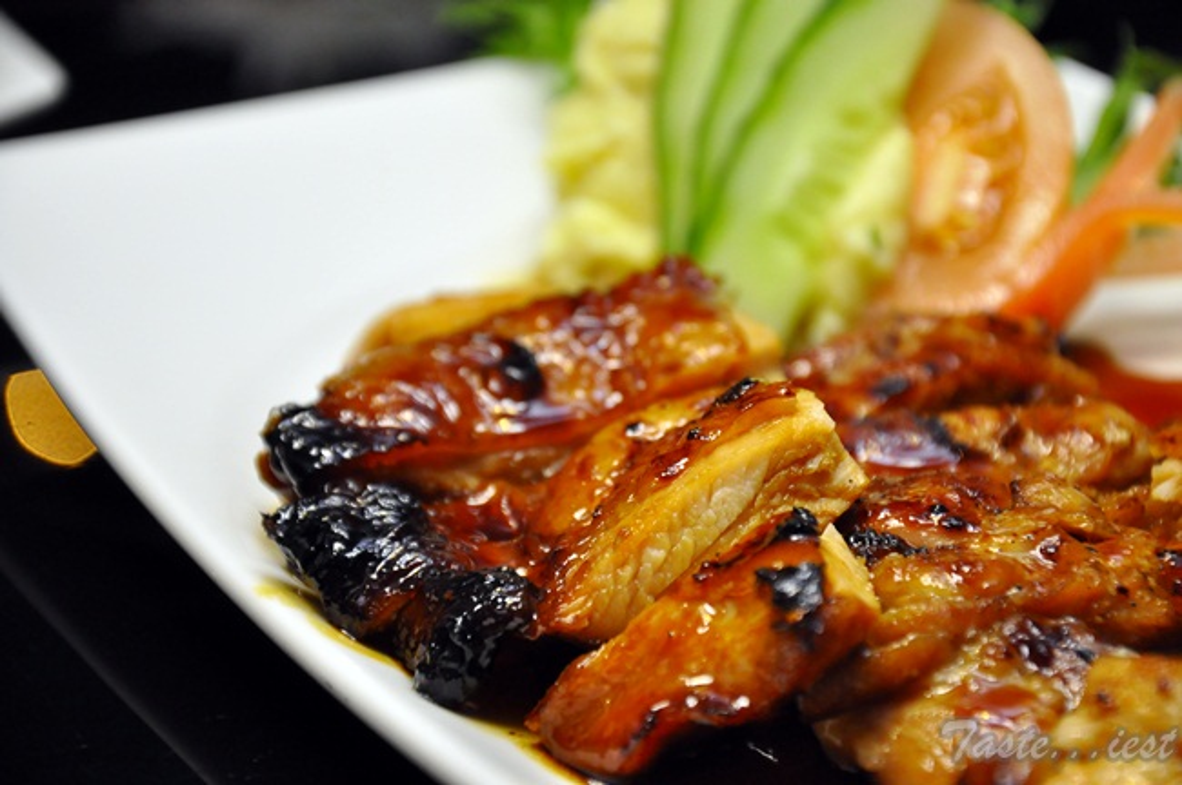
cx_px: 591
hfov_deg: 13.1
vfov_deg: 8.7
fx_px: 5166
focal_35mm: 158
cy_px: 392
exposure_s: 1/100
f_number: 6.3
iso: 1600
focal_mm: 105
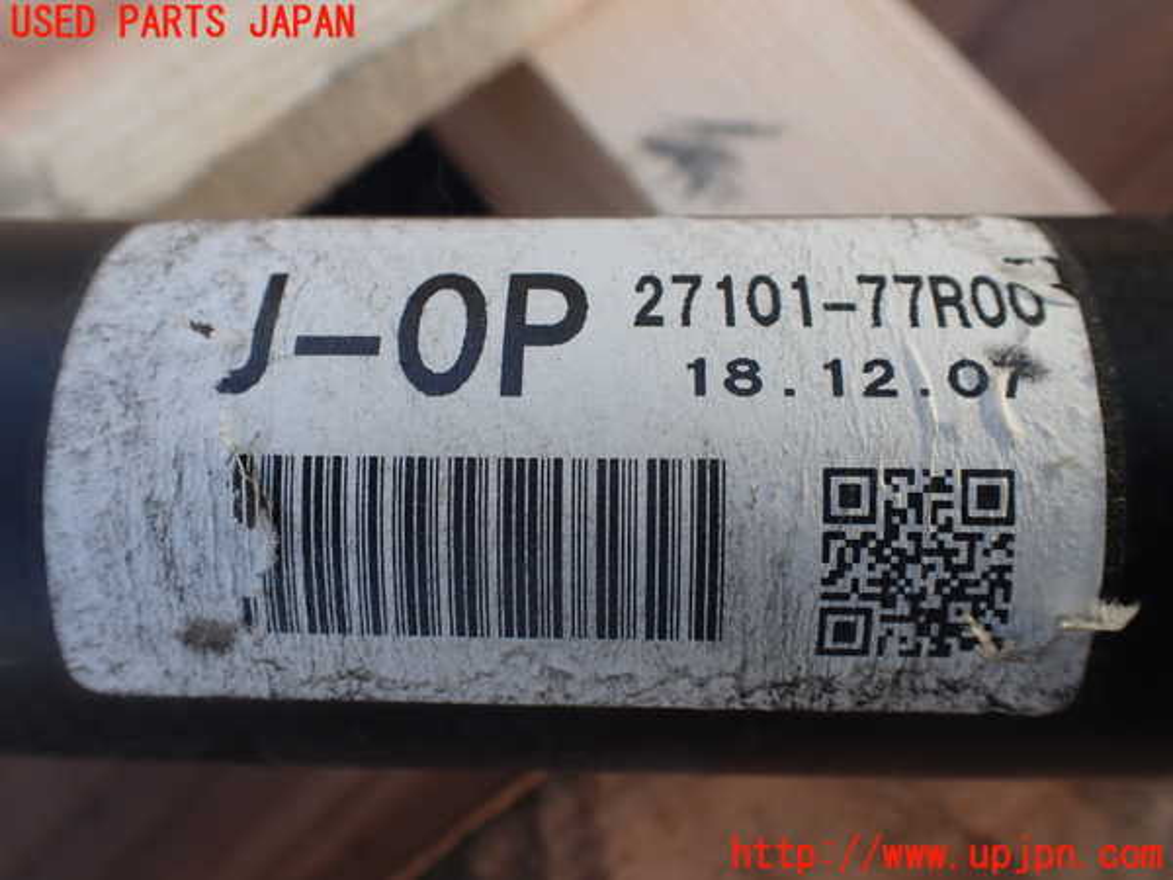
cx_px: 586
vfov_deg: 46.8
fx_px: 1017
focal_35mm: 30
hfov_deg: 60.0
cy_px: 440
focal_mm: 5.4
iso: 100
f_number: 3.2
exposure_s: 1/160
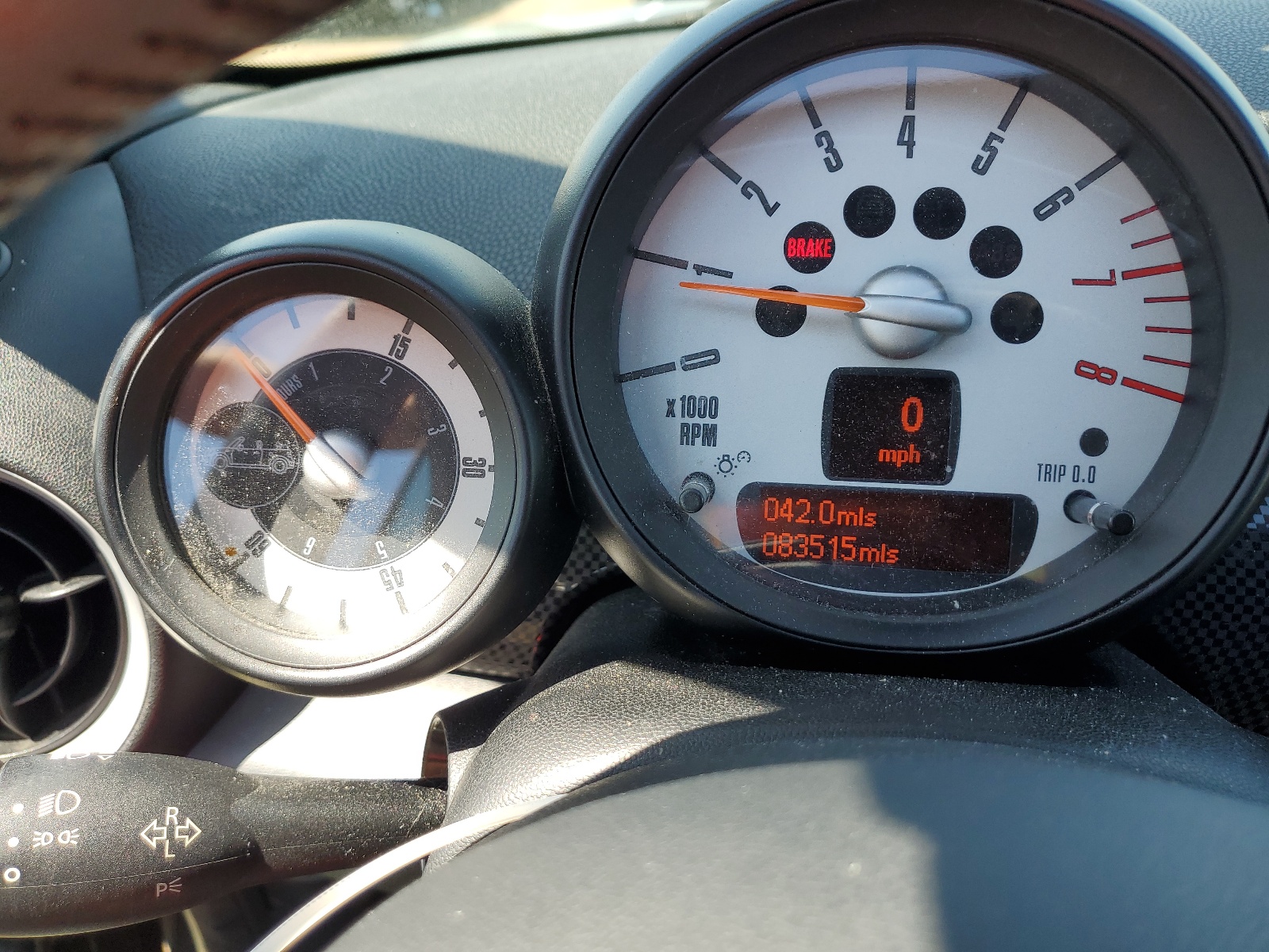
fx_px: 953
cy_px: 476
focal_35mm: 26
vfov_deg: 53.1
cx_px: 634
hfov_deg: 67.3
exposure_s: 1/476
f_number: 1.5
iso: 50
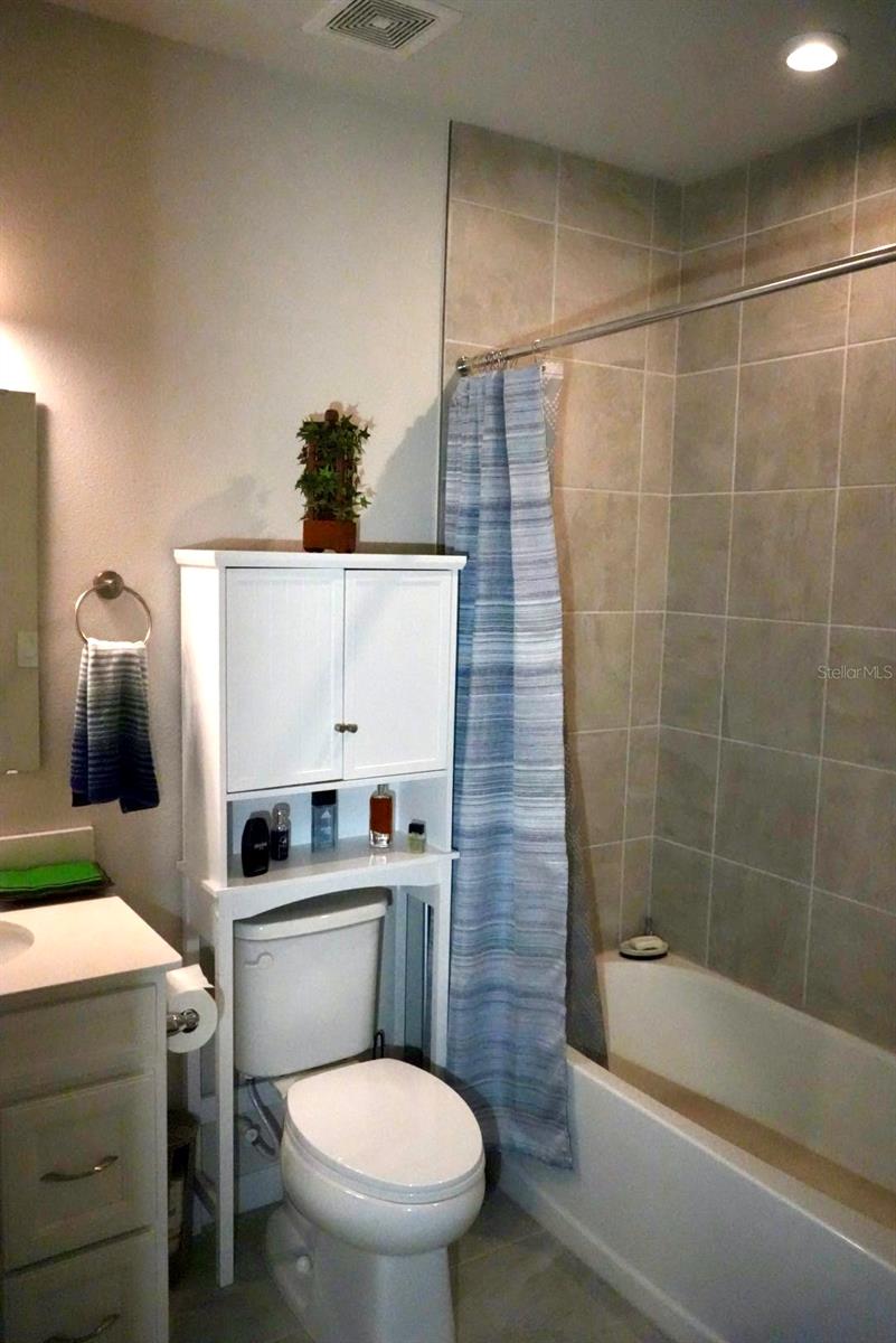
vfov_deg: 65.5
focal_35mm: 28
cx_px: 448
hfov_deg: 46.4
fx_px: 1044
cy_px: 672
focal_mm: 28
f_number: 3.5
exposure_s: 1/8000
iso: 12800
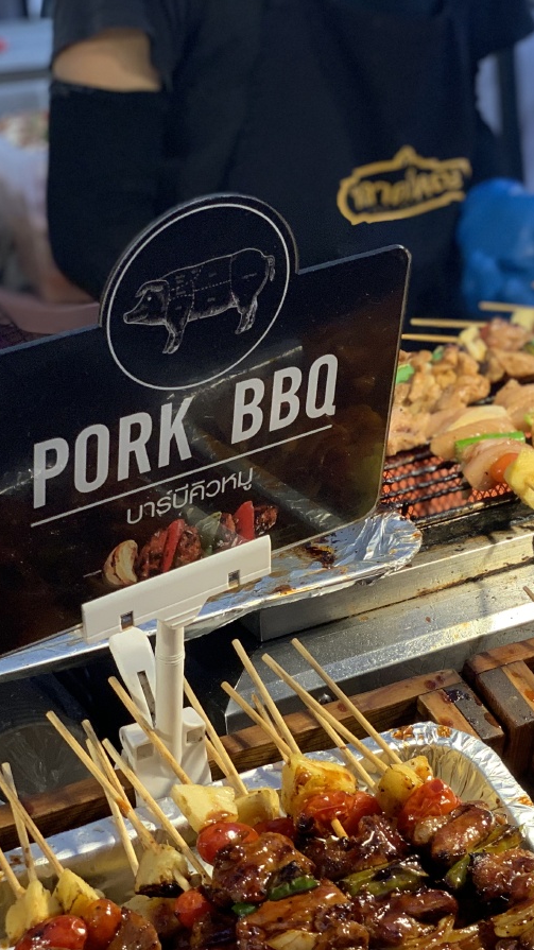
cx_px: 634
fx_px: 1914
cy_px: 477
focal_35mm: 76
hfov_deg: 15.3
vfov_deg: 27.9
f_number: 2.4
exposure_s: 1/122
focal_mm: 6
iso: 100
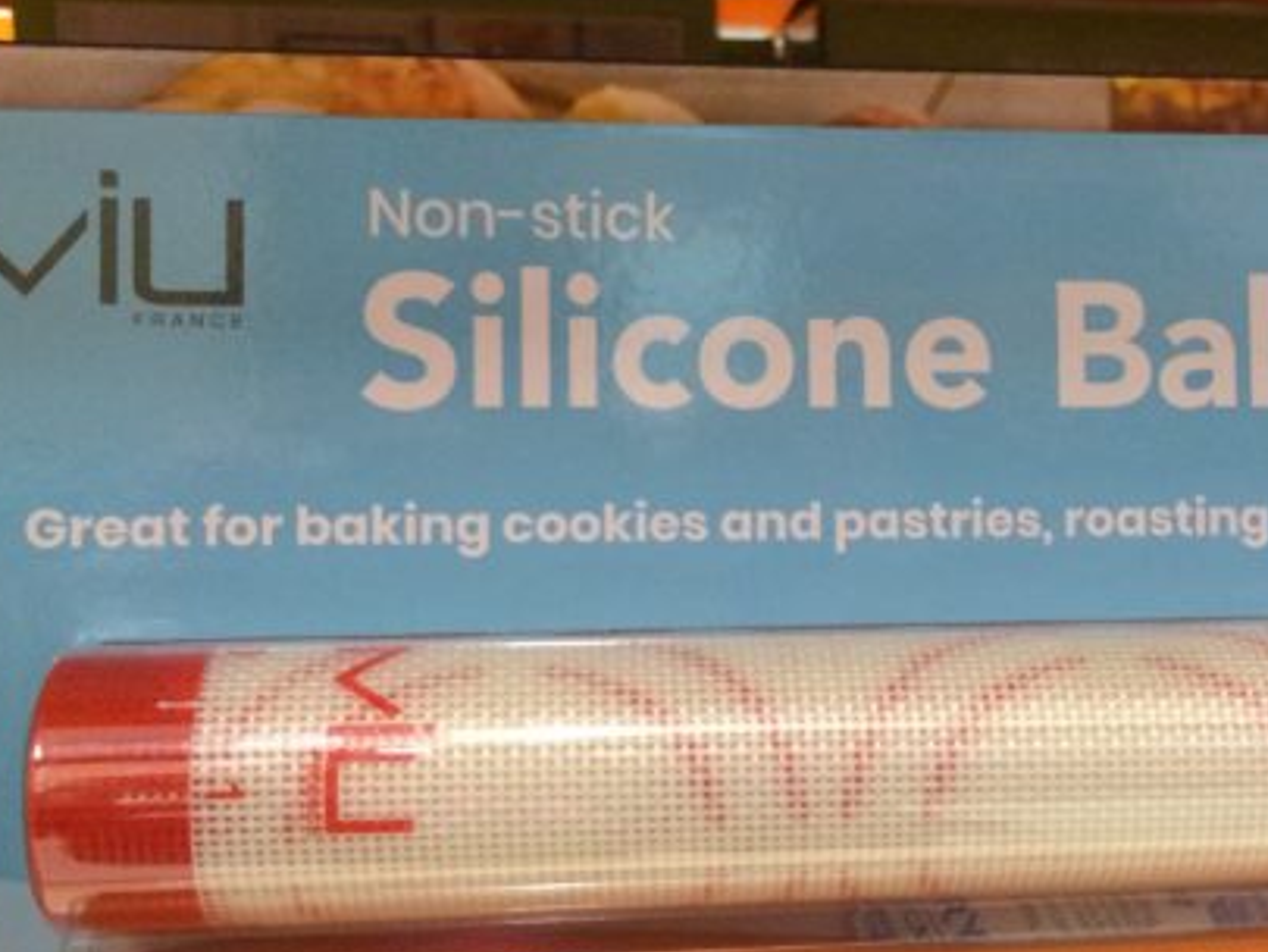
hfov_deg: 33.9
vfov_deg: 26.6
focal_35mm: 55
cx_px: 1005
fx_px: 2015
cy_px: 470
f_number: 2.2
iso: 250
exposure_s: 1/25
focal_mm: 4.15
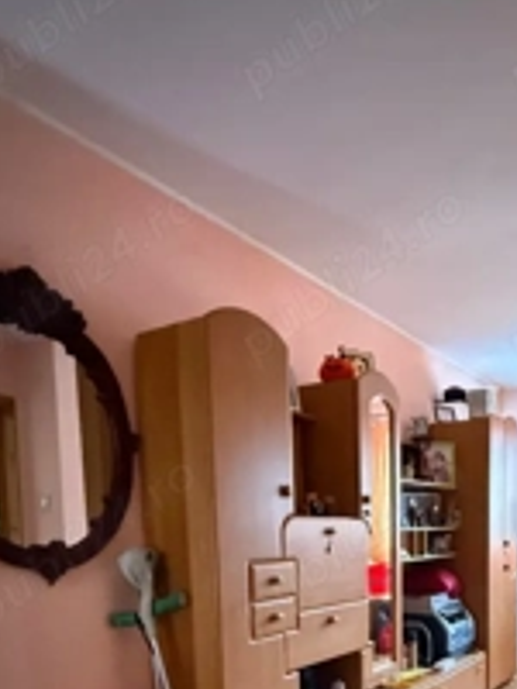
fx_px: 558
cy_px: 586
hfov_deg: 46.8
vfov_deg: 56.9
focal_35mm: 28
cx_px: 420
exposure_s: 1/40
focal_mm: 2.22
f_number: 2.2
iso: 1600
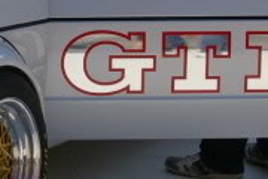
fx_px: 1044
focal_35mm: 140
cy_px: -20
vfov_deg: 9.7
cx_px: -12
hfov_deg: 14.4
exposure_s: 1/500
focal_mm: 21
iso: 200
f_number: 8
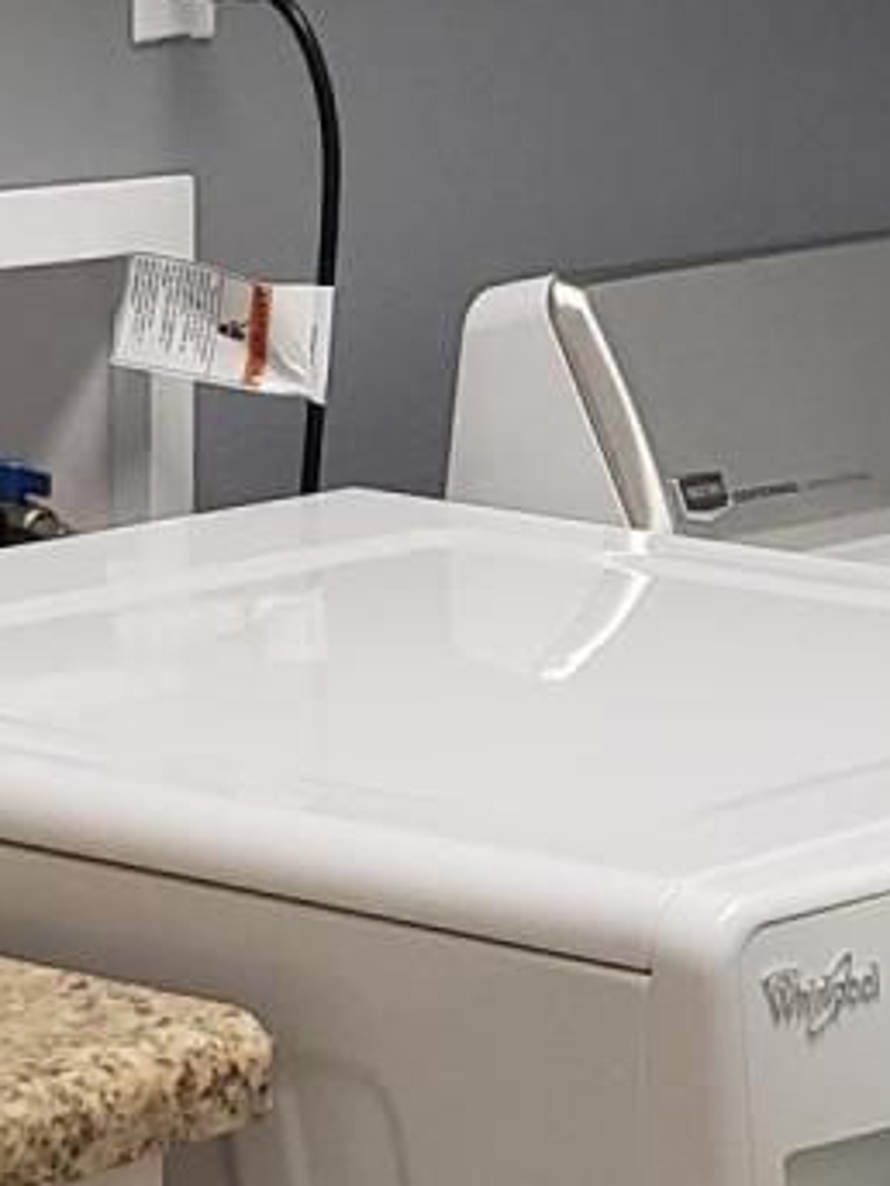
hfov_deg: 9.8
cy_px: 672
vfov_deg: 13.1
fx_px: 5176
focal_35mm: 151
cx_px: 321
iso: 320
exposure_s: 1/60
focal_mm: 4.3
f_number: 1.5
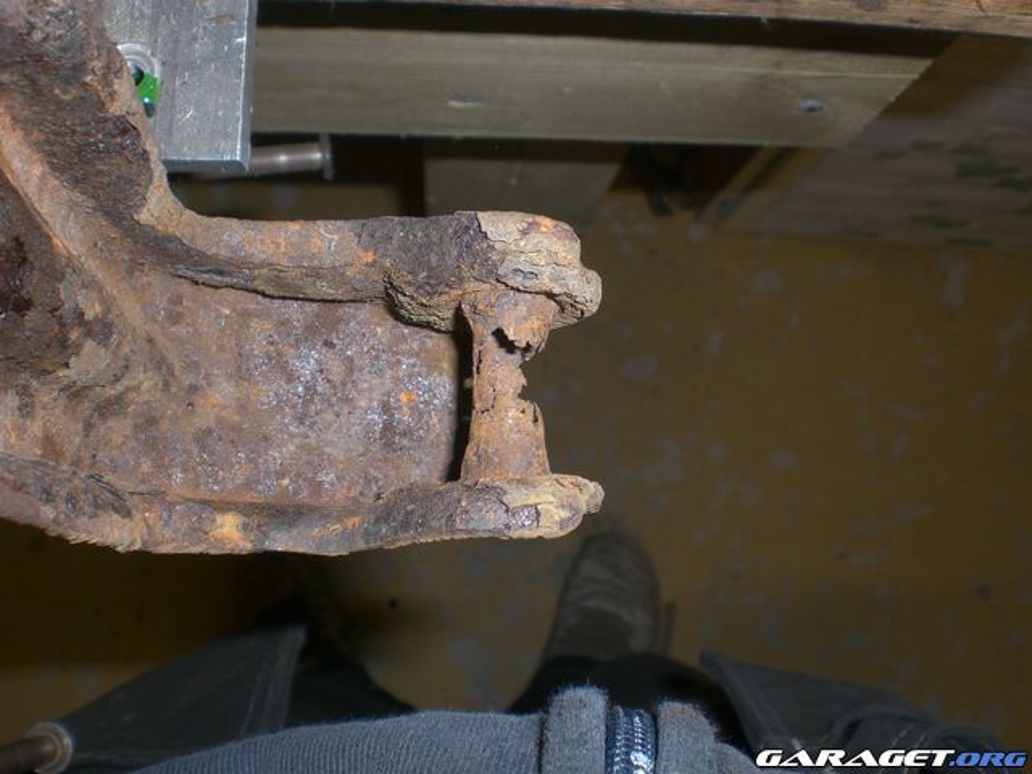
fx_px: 1133
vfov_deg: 37.7
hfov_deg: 49.0
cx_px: 516
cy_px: 387
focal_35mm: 38
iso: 50
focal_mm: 6.3
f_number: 4.4
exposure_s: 1/30
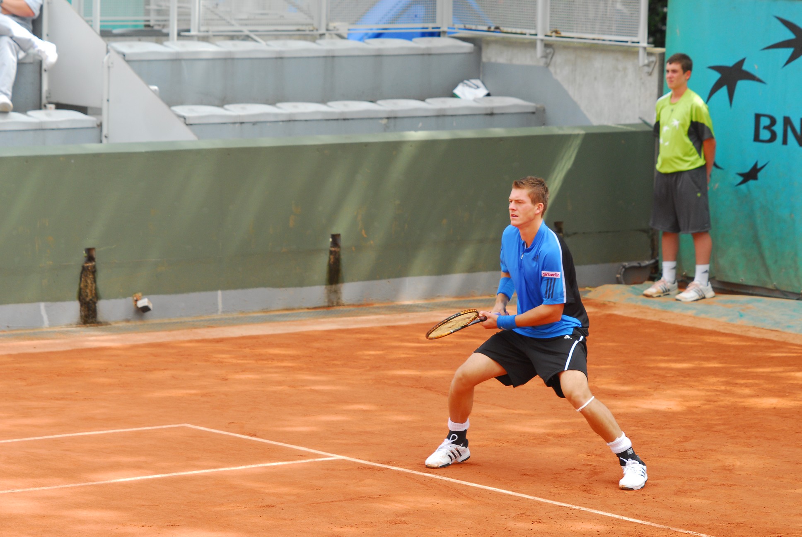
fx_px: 3881
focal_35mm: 174
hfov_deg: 11.8
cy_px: 268
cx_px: 401
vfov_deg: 7.9
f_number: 5
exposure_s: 1/350
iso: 320
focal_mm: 116
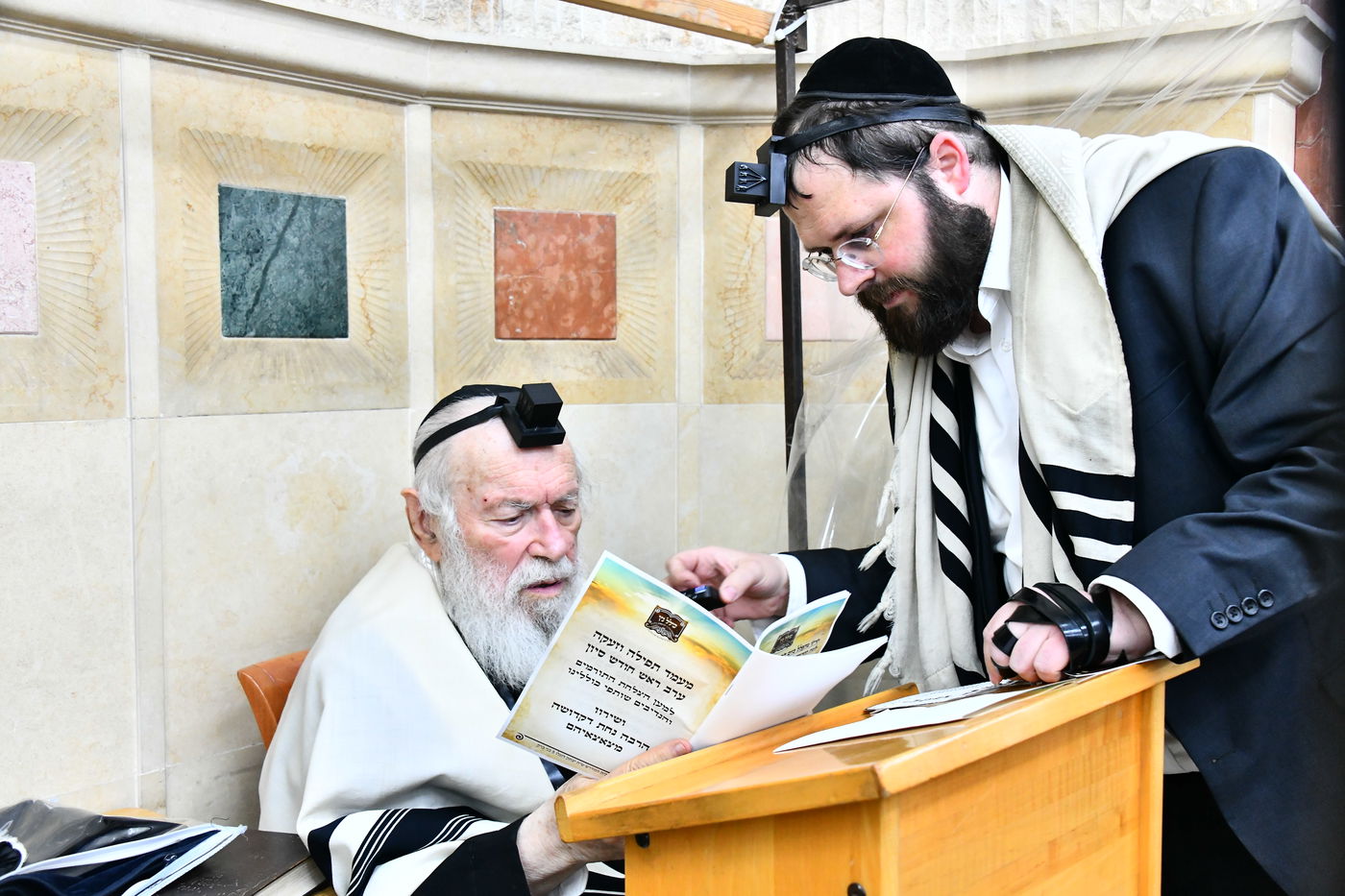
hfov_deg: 53.1
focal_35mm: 36
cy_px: 448
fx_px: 1345
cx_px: 672
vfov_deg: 36.9
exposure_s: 1/125
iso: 3200
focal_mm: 36
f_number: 5.6
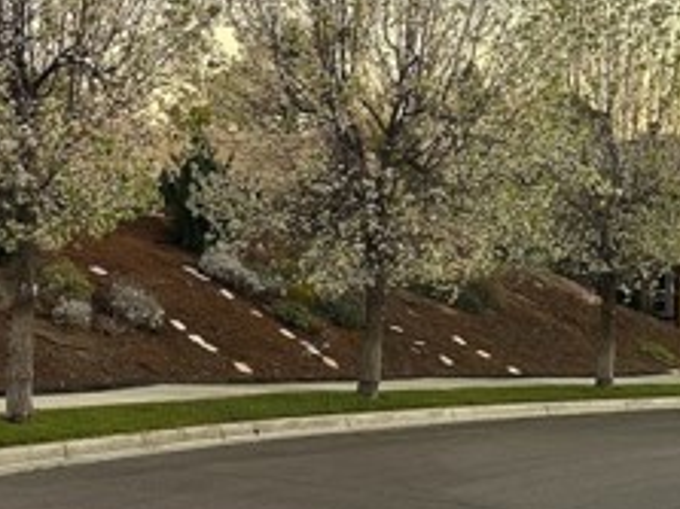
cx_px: 67
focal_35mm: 69
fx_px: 1355
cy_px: 210
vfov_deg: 21.3
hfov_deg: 27.2
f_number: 1.78
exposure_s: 1/60
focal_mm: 6.86
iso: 160
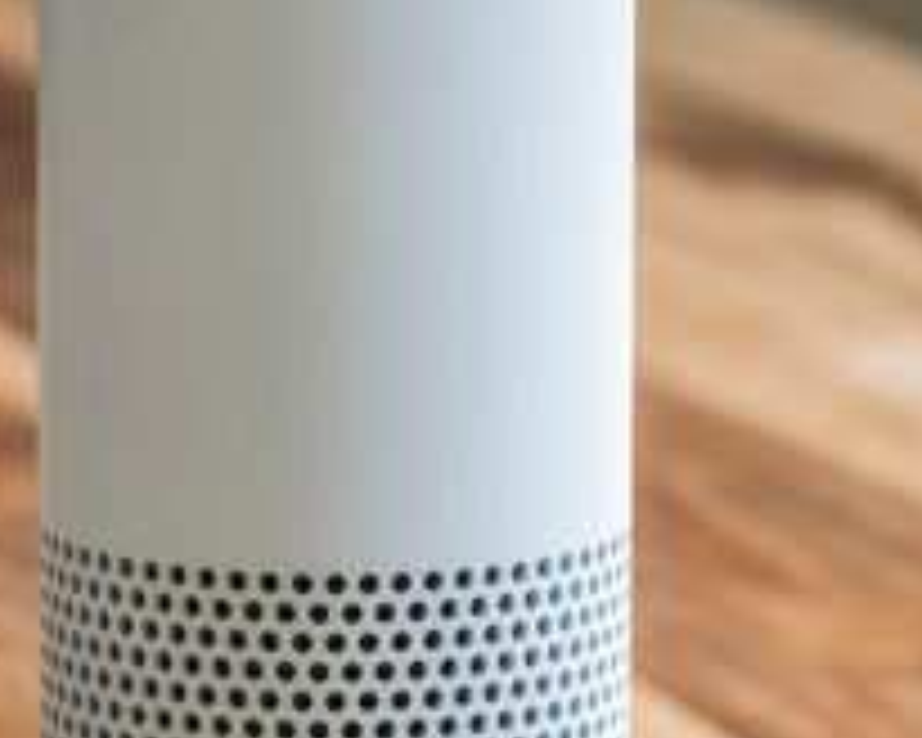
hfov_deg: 5.7
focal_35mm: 337
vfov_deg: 4.6
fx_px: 9196
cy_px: 601
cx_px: -40
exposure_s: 1/2.5
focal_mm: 105
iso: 50
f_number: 8
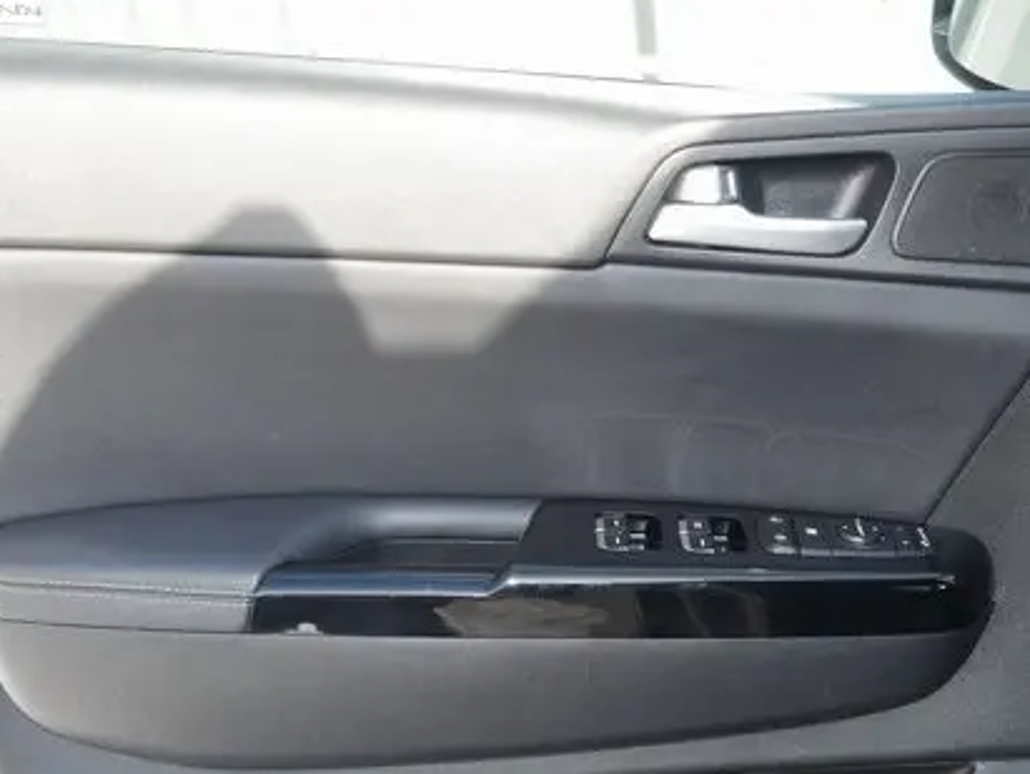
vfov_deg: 25.8
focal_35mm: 56
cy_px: 582
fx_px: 1668
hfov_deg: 34.3
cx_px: 574
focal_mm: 18
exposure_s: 1/125
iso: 200
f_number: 5
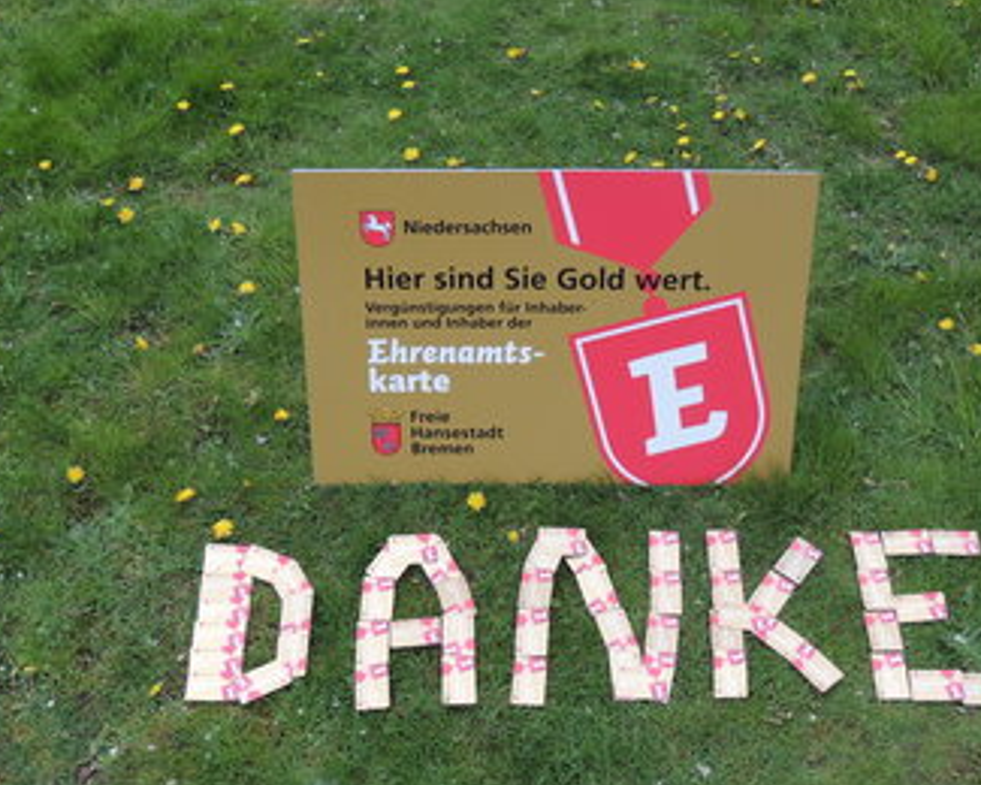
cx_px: 558
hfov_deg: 43.7
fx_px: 1219
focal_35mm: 42
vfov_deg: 35.7
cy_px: 423
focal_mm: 6.2
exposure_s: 1/200
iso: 100
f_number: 3.3
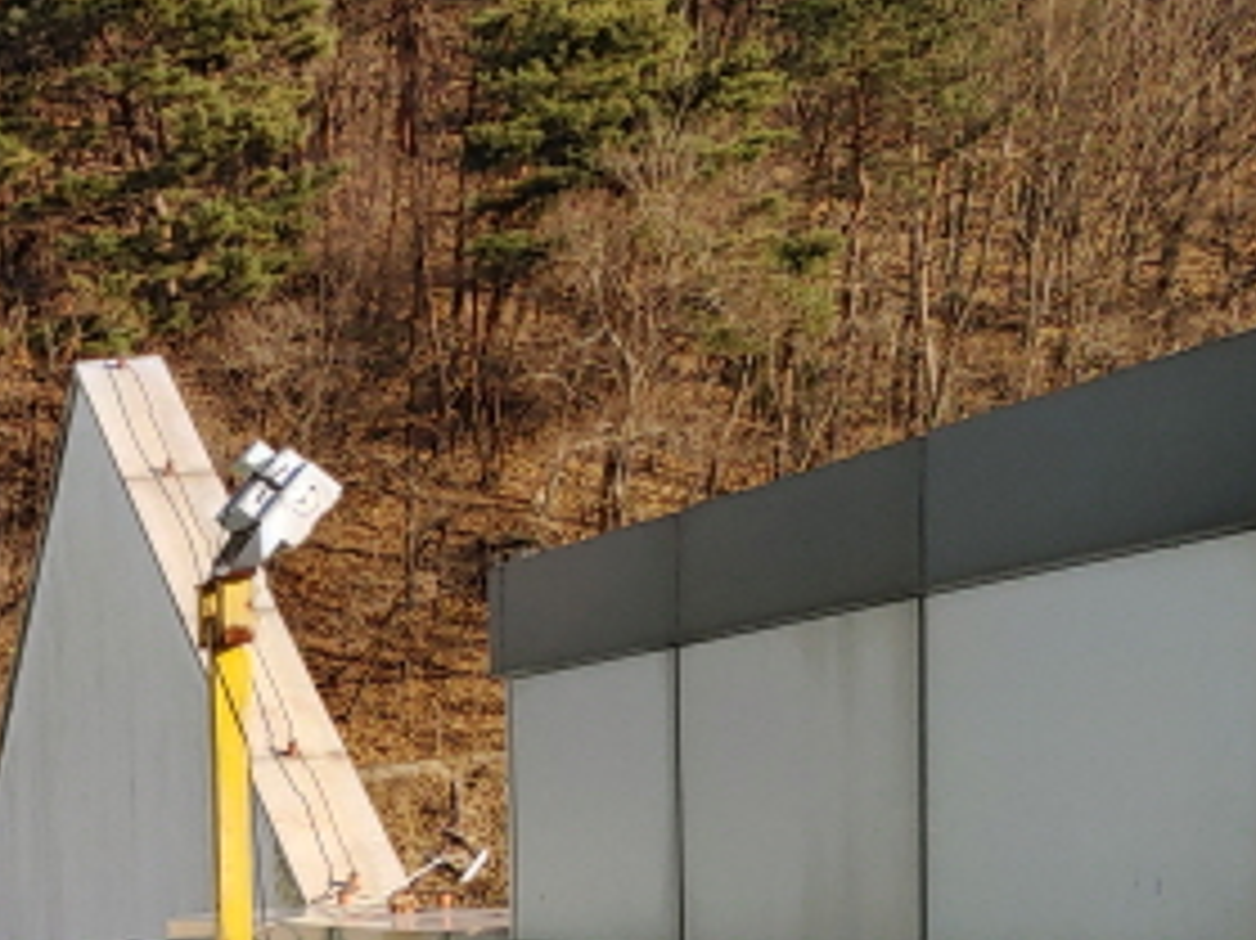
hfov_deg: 20.1
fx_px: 3047
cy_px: 1374
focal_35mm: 84
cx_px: -630
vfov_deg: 16.2
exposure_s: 1/2500
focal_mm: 4.36
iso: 50
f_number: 1.8
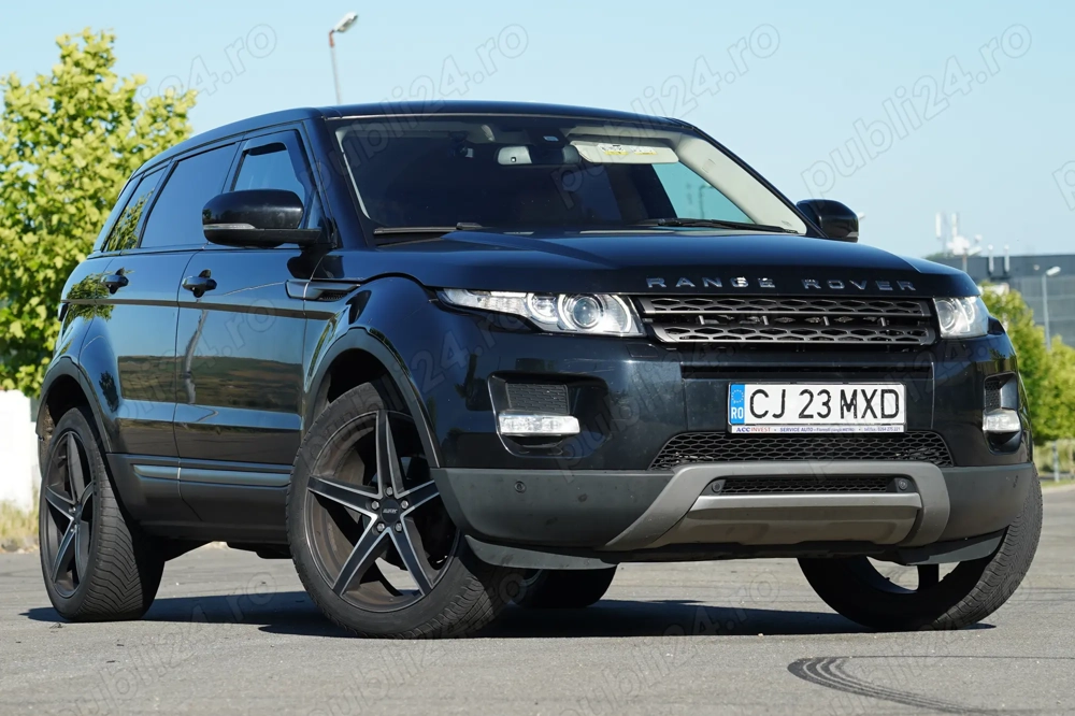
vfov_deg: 9.7
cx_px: 538
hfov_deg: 14.6
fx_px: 4209
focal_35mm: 141
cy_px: 358
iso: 160
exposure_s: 1/250
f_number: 6.3
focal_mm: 94
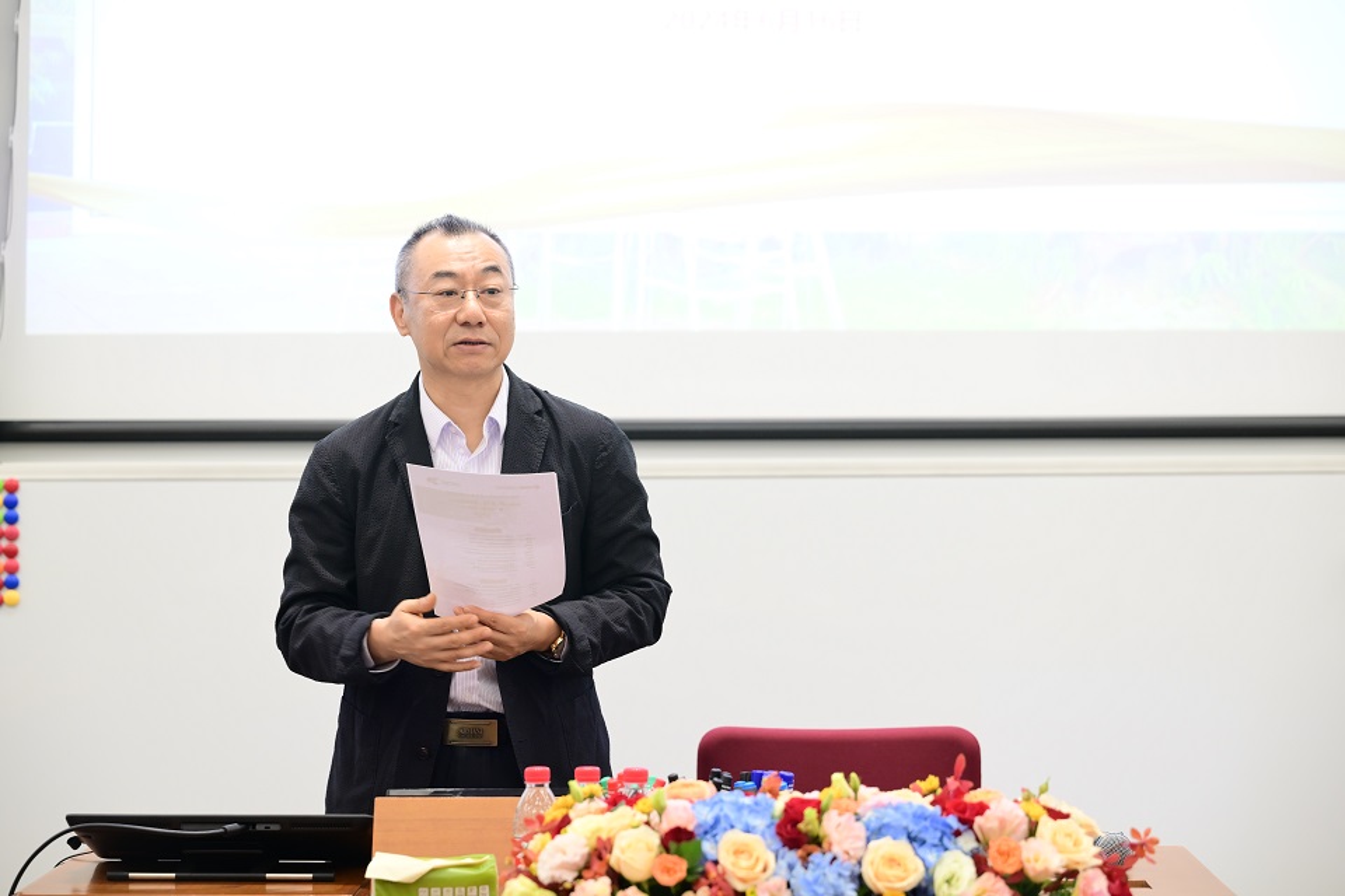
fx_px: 3624
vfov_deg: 14.1
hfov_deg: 21.0
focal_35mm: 97
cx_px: 672
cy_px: 448
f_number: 3.5
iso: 1250
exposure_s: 1/160
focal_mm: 97
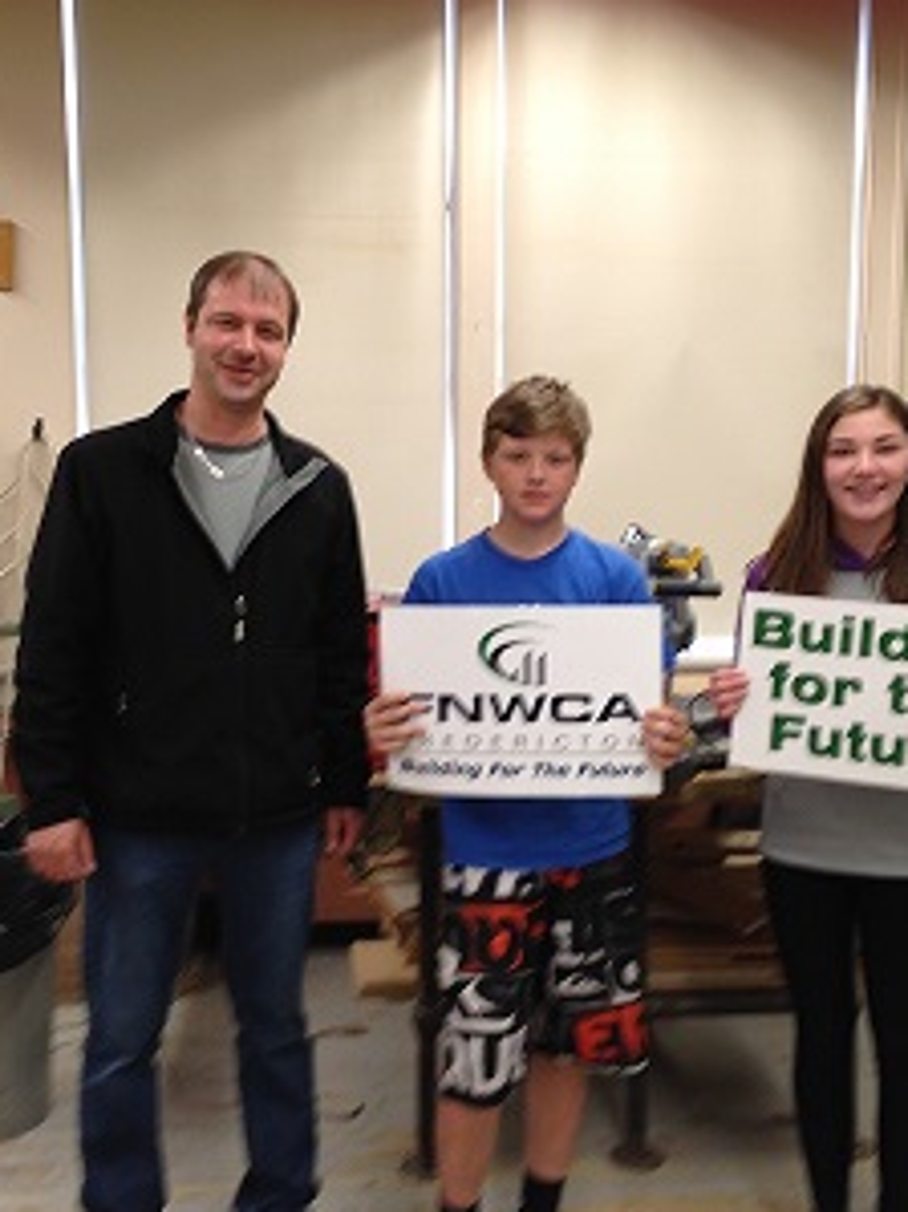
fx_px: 1575
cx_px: 482
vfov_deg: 42.1
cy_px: 604
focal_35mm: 45
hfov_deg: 32.2
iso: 64
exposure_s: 1/20
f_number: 2.4
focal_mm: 4.12
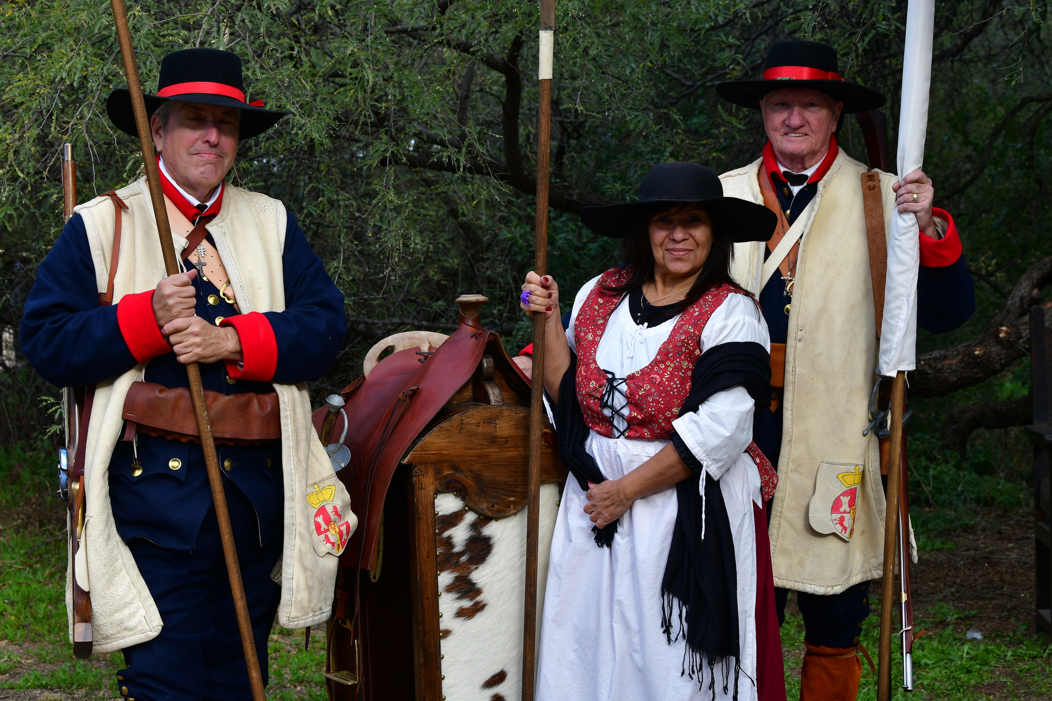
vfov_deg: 15.9
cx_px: 545
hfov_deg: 23.6
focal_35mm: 86
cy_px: 308
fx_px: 2513
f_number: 8
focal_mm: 70
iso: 250
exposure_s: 1/250
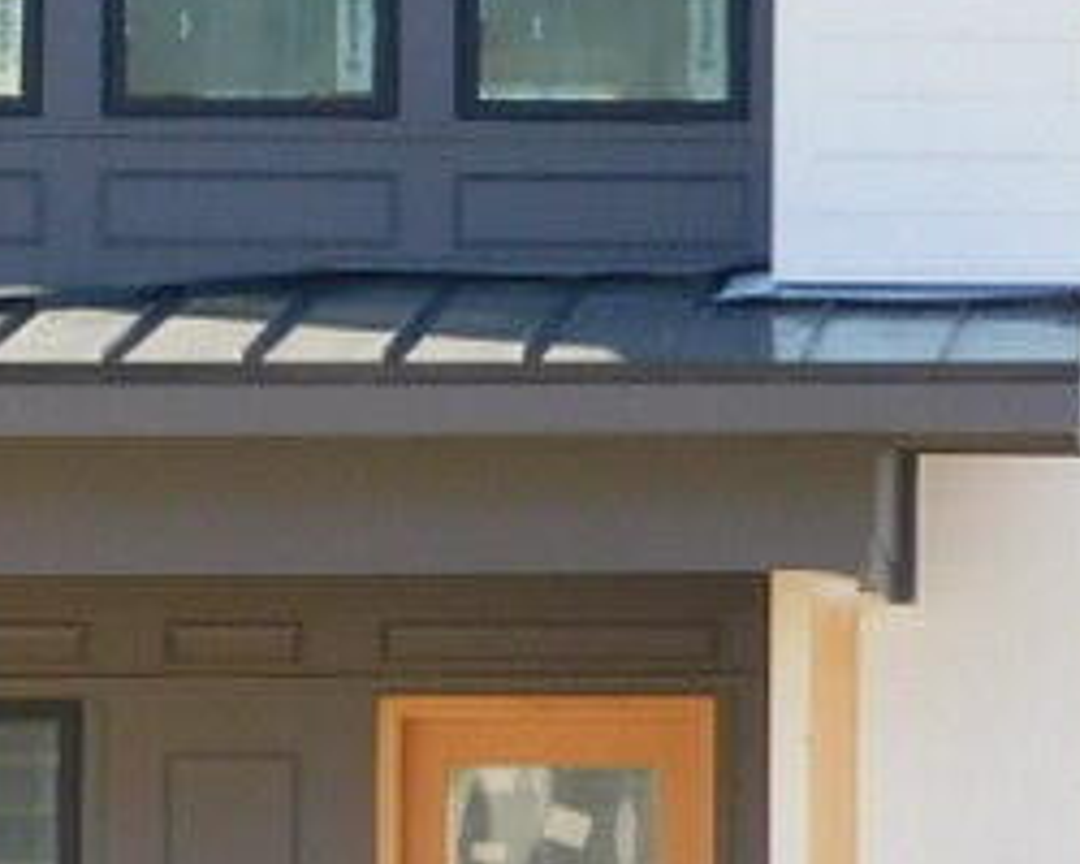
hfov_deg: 5.1
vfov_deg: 4.2
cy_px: 527
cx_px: 2652
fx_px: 11795
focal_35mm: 369
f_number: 4
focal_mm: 10.4
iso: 125
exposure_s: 1/250
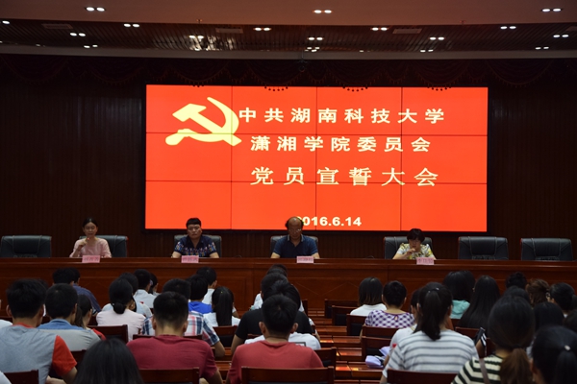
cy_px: 192
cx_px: 288
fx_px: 1490
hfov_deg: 21.9
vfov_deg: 14.7
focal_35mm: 93
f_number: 5.3
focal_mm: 62
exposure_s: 1/40
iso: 800
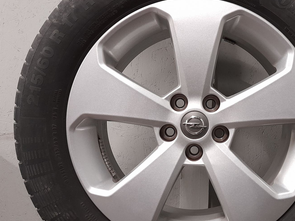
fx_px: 332
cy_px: 123
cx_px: 203
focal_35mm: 39
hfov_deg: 46.9
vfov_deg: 36.8
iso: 400
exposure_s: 1/25
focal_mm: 4.6
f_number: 2
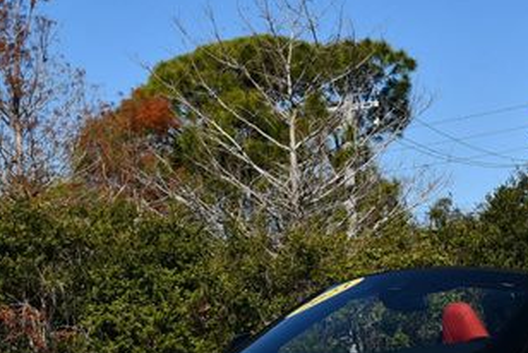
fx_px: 1952
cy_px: 358
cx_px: 360
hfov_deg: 15.4
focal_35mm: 133
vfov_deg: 10.2
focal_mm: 32
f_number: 9
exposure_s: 1/320
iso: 100
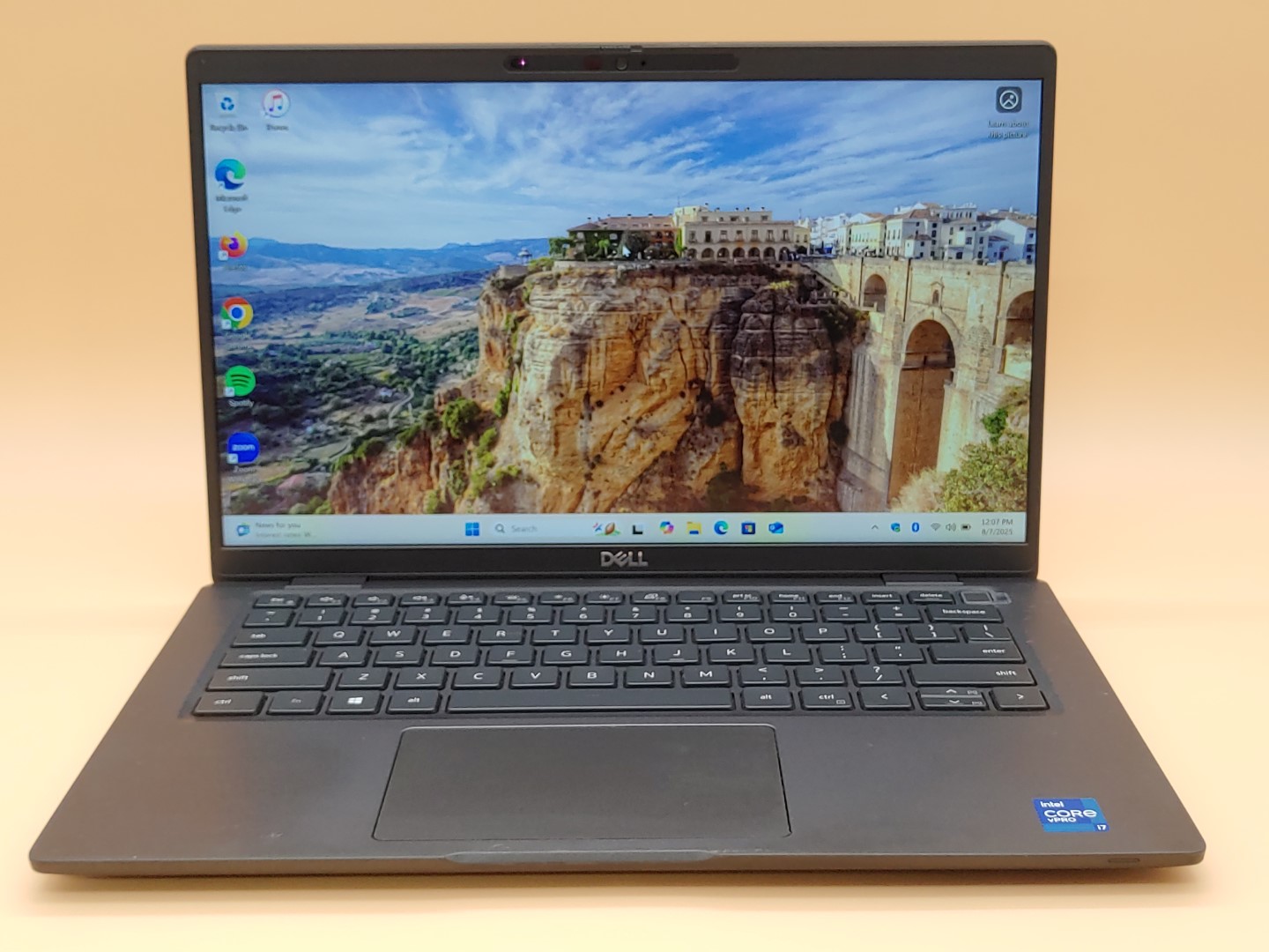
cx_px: 634
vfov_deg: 32.9
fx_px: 1613
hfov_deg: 42.9
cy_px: 476
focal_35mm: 44
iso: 50
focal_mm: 4.36
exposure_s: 1/120
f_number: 1.8
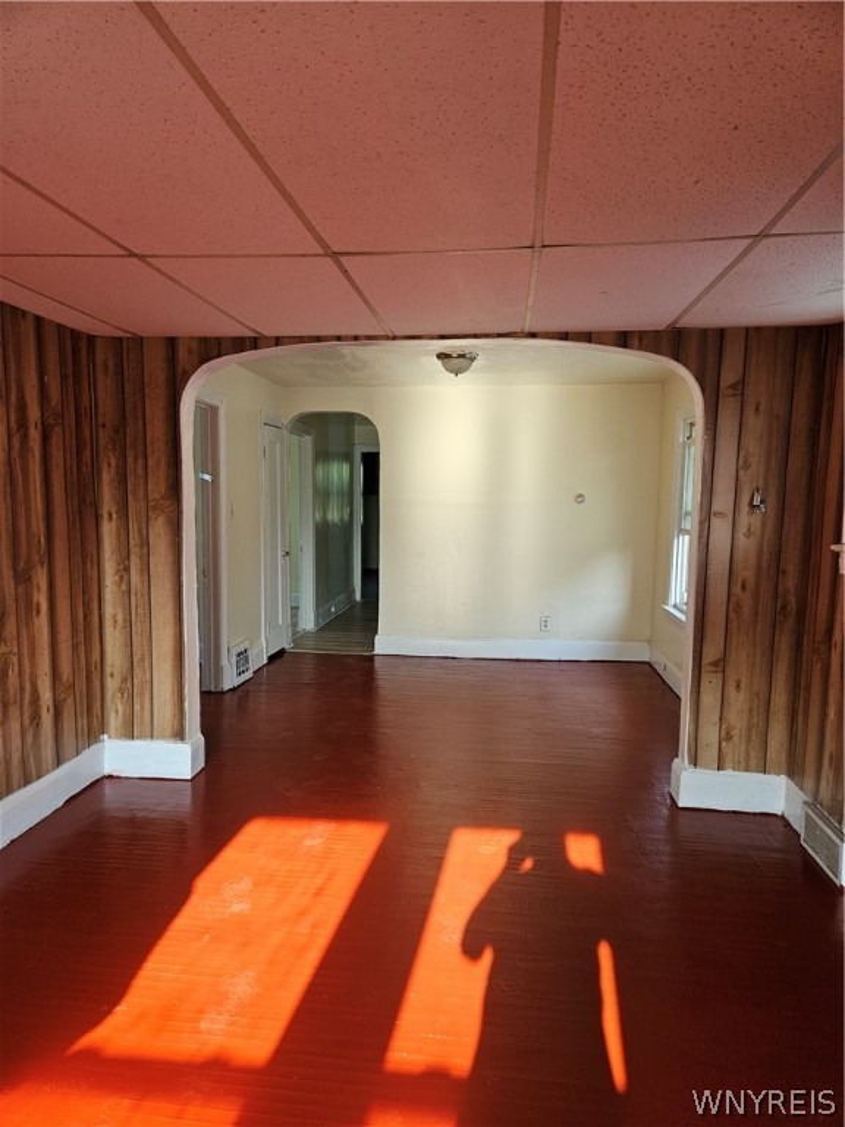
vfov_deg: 73.9
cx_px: 422
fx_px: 749
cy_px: 564
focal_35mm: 23
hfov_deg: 58.9
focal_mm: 5.4
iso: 64
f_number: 1.8
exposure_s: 1/120
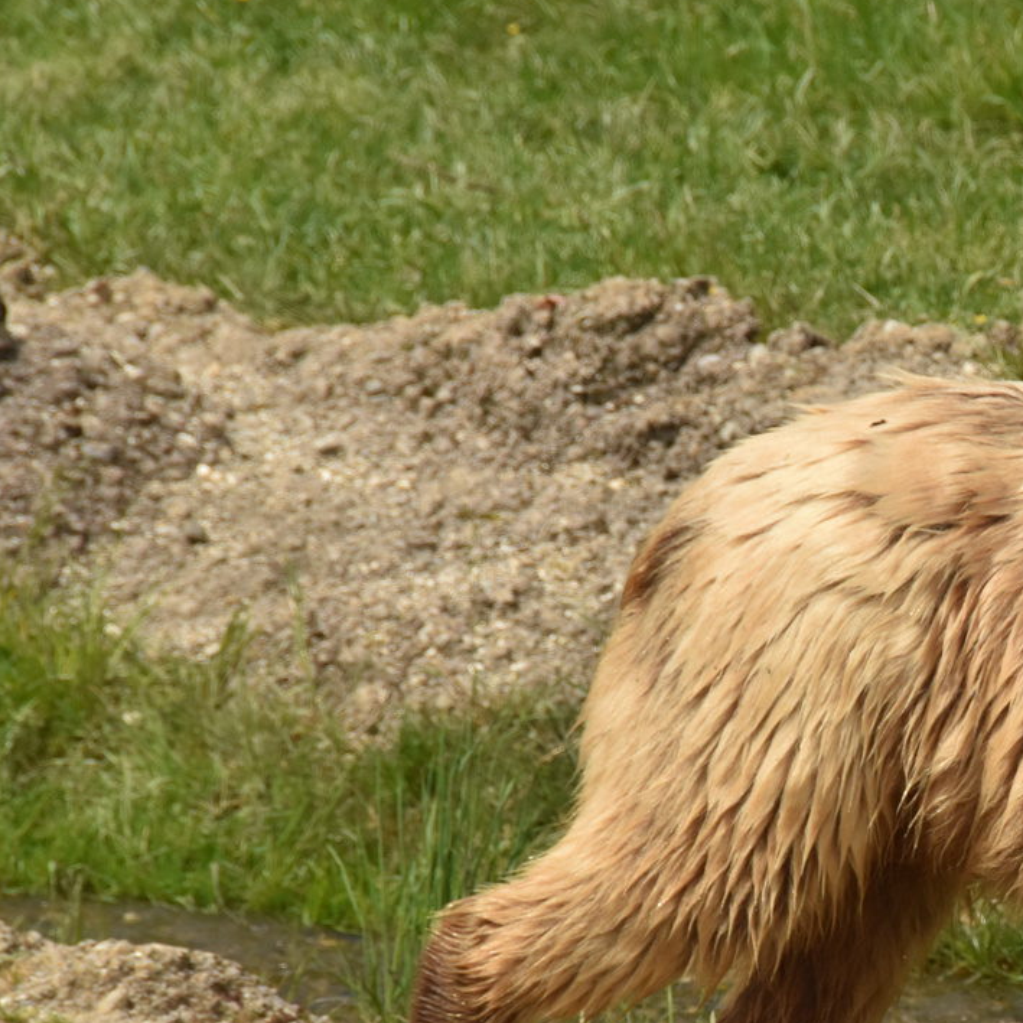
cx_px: 1088
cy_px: 703
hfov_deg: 3.5
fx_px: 16550
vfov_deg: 3.5
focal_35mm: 495
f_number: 10
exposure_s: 1/1000
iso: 500
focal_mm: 170
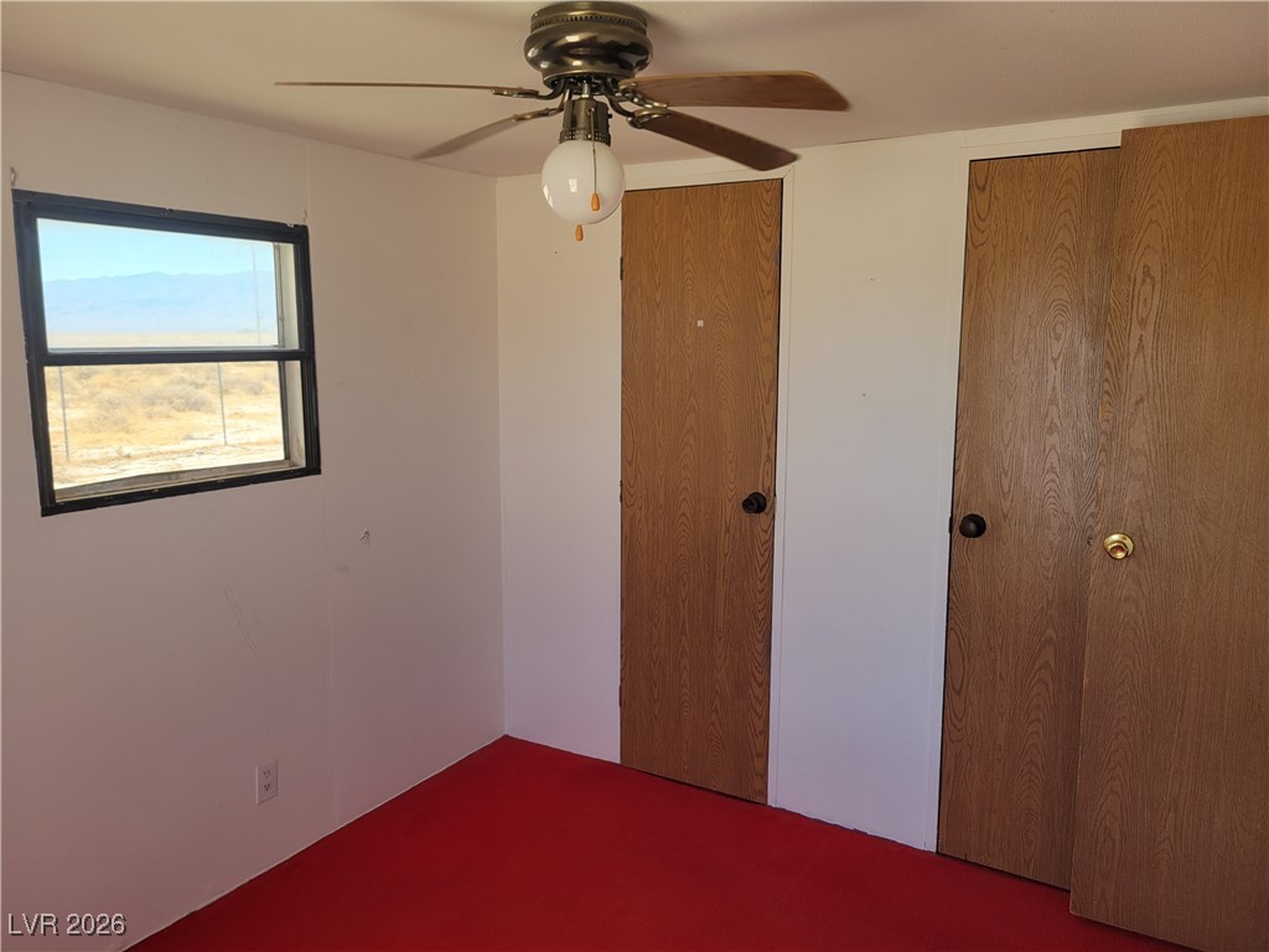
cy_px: 476
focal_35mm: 26
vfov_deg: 53.1
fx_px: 953
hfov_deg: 67.3
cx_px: 634
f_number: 1.8
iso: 40
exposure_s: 1/167
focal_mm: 5.4
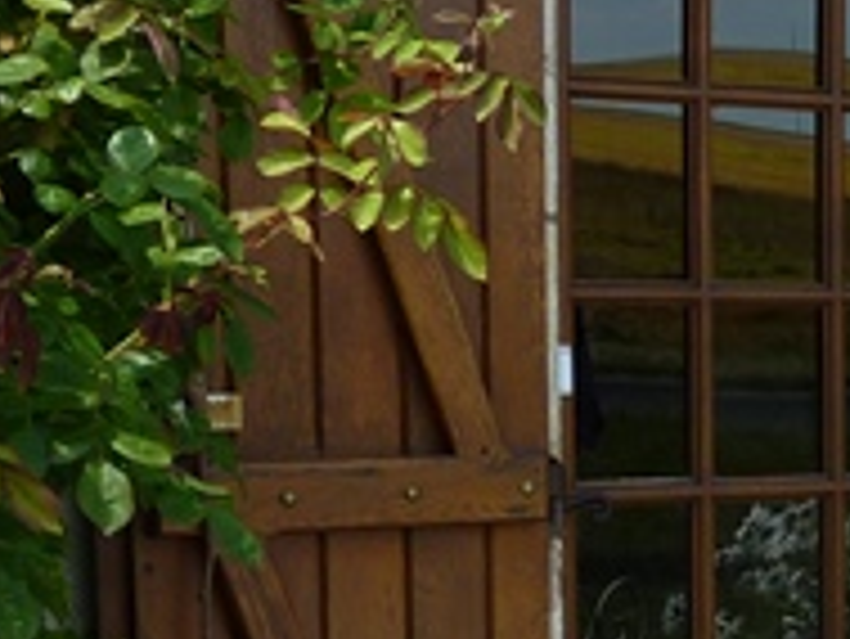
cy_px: 716
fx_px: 2604
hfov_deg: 16.4
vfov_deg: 13.7
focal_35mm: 106
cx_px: 1385
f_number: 4
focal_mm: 4.1
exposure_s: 1/160
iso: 80
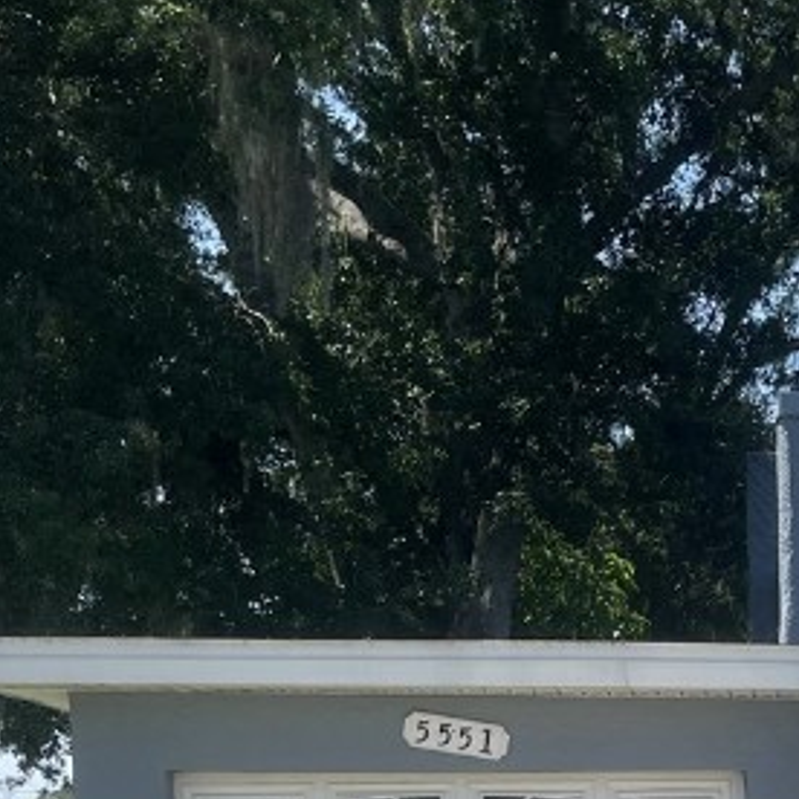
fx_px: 2141
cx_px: 1146
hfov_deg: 18.9
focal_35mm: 82
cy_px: 1071
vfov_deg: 19.3
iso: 32
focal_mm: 5.1
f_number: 1.6
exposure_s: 1/3788
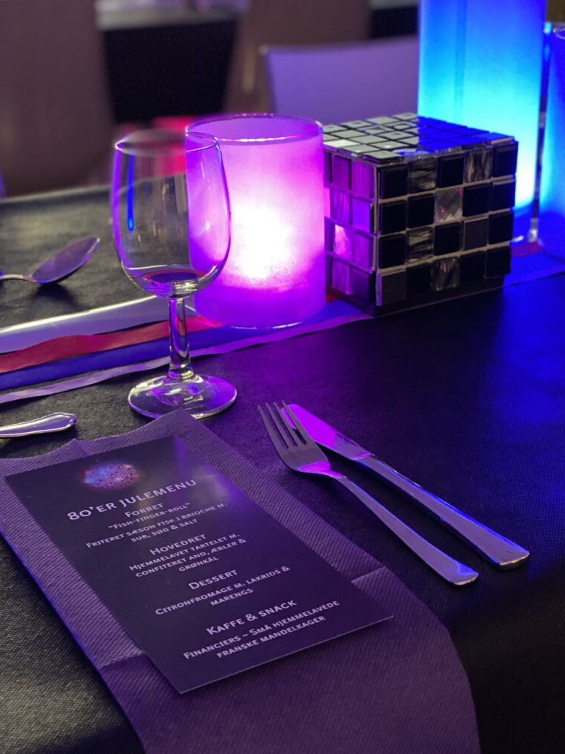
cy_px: 374
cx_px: 285
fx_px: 1153
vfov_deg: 36.2
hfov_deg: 27.5
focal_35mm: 53
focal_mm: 6
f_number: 2
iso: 400
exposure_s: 1/24
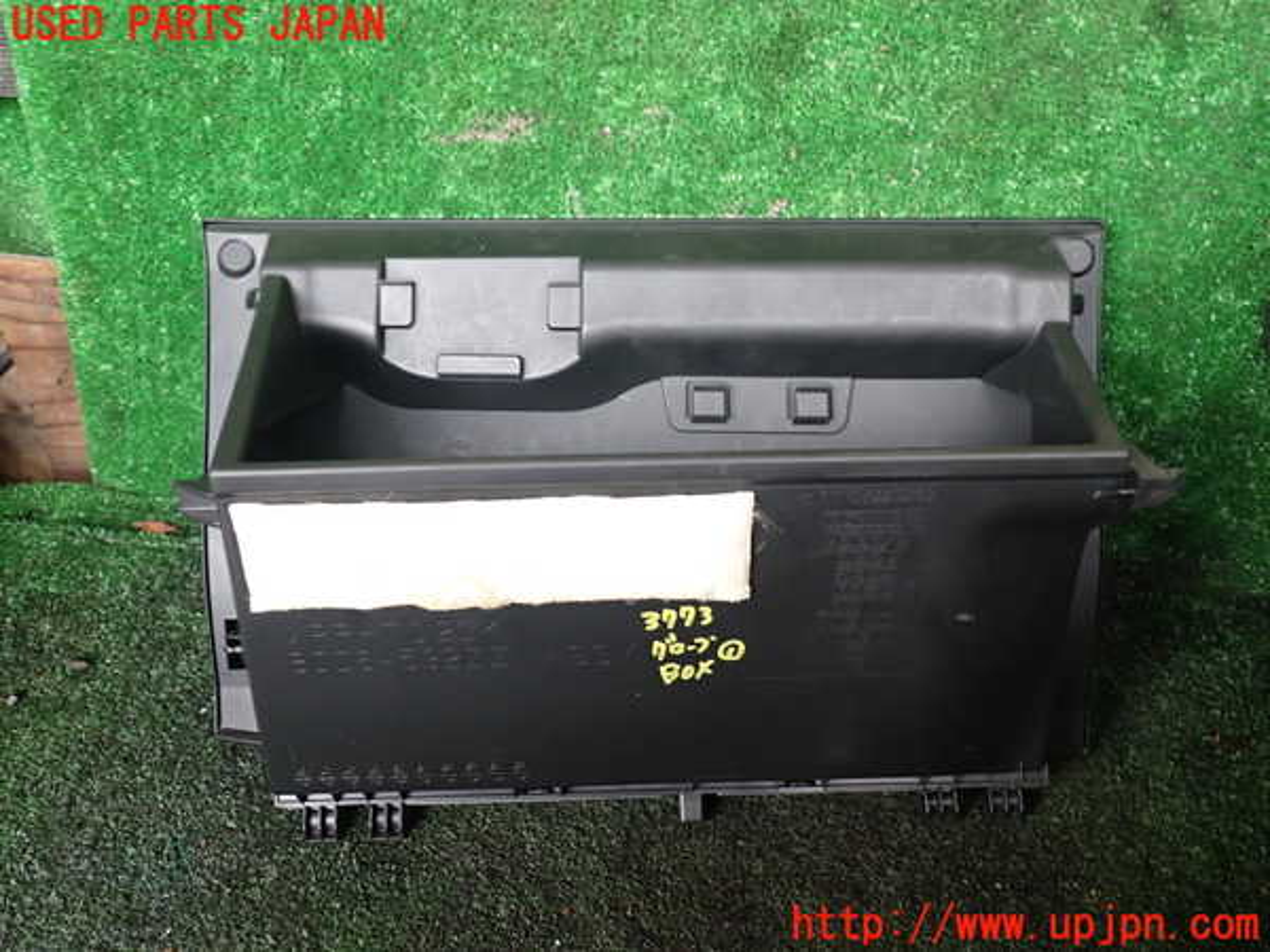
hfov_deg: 60.0
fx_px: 1101
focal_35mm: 30
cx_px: 635
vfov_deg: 46.8
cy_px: 476
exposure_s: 1/30
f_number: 2.3
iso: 320
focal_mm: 5.4
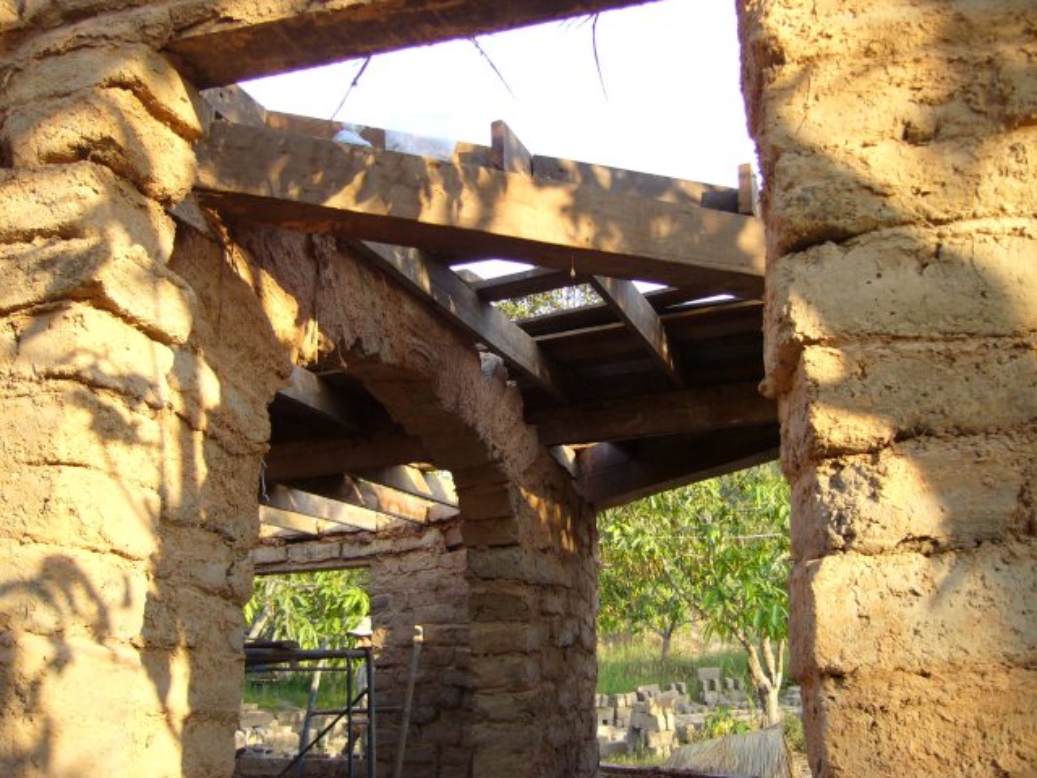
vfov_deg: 40.7
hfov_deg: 52.6
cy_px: 389
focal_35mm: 35
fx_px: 1049
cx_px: 518
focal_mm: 5.8
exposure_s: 1/160
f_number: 2.8
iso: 100
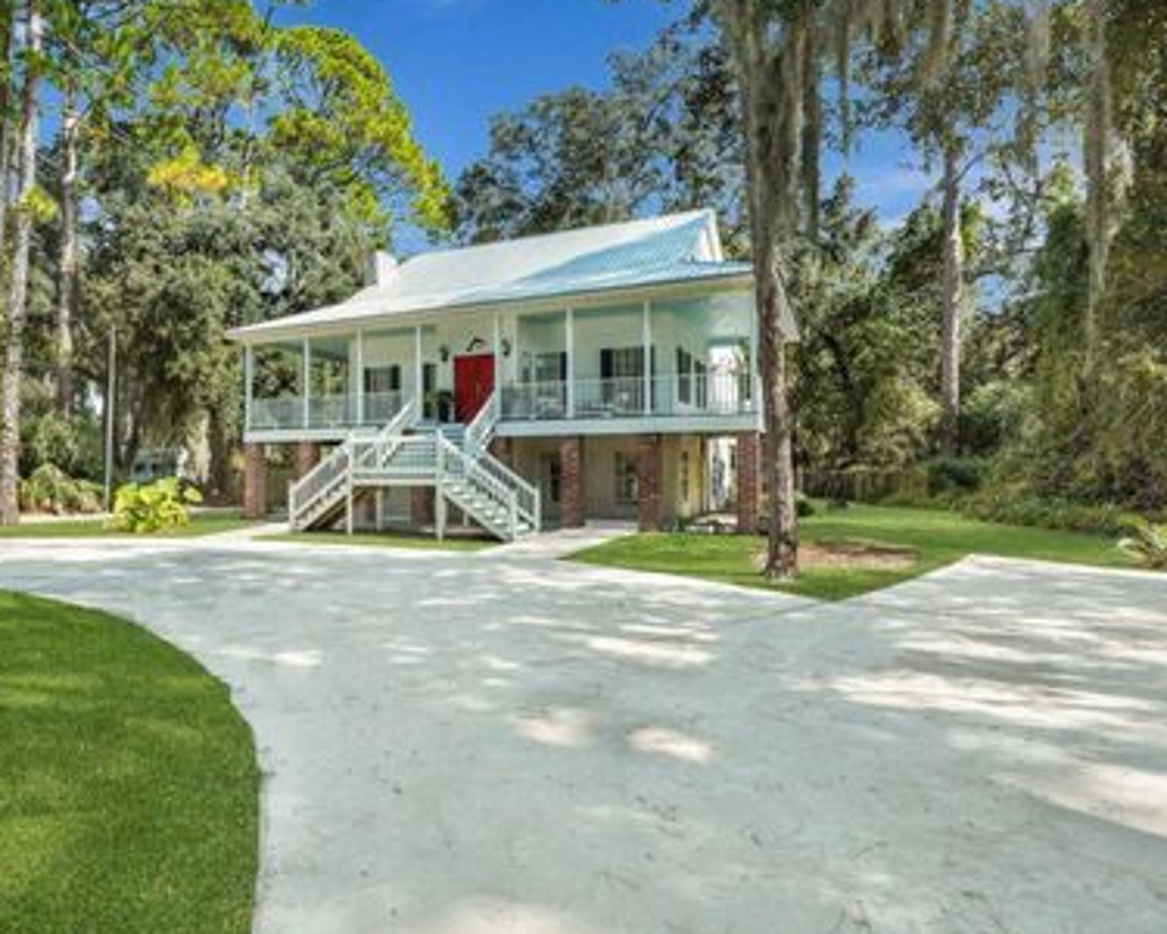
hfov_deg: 78.0
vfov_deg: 66.4
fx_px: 712
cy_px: 447
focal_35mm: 21
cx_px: 482
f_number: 9
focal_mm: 16.5
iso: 320
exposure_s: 1/200
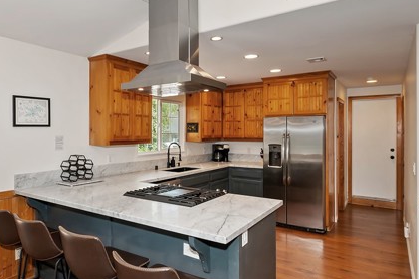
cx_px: 183
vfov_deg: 55.0
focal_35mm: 23
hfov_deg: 75.8
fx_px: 268
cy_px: 127
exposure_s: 1/30
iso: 400
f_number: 8
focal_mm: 10
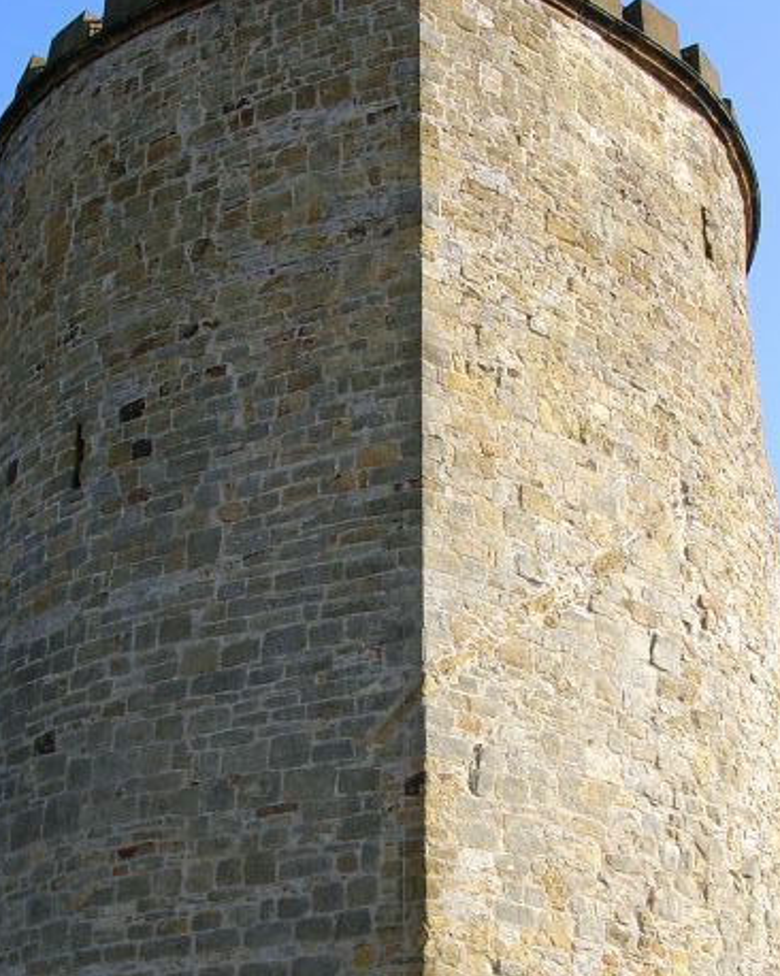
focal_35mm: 58
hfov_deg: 26.2
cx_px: 377
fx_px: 1675
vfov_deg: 32.3
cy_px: 637
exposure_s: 1/463
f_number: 4
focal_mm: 7.13
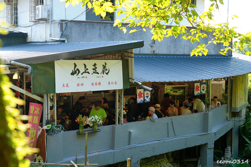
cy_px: 84
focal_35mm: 59
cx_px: 126
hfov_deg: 33.9
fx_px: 411
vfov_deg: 23.0
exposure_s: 1/160
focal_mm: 59
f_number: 6.3
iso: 320
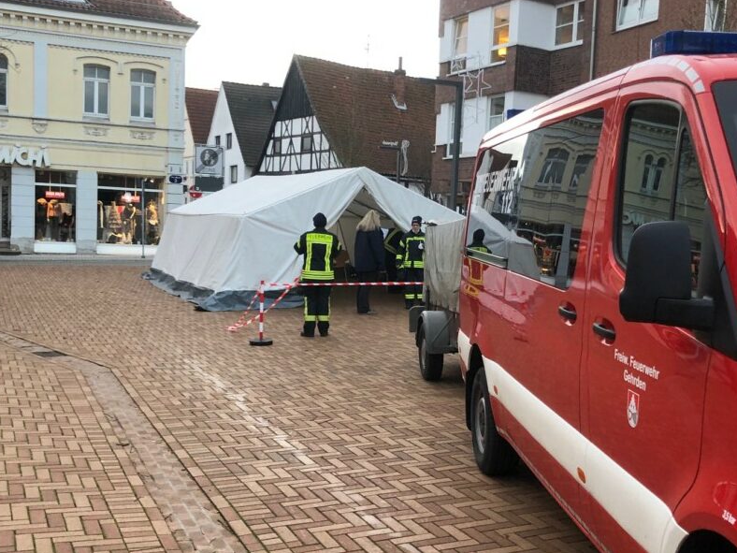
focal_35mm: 32
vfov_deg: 44.1
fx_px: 681
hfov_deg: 56.7
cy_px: 312
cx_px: 413
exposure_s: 1/30
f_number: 1.8
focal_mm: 3.99
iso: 25
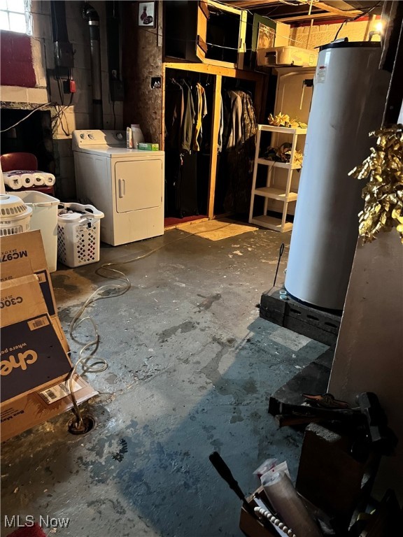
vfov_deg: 67.3
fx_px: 404
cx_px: 202
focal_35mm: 26
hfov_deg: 53.1
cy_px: 268
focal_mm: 5.7
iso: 1000
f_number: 1.5
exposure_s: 1/30
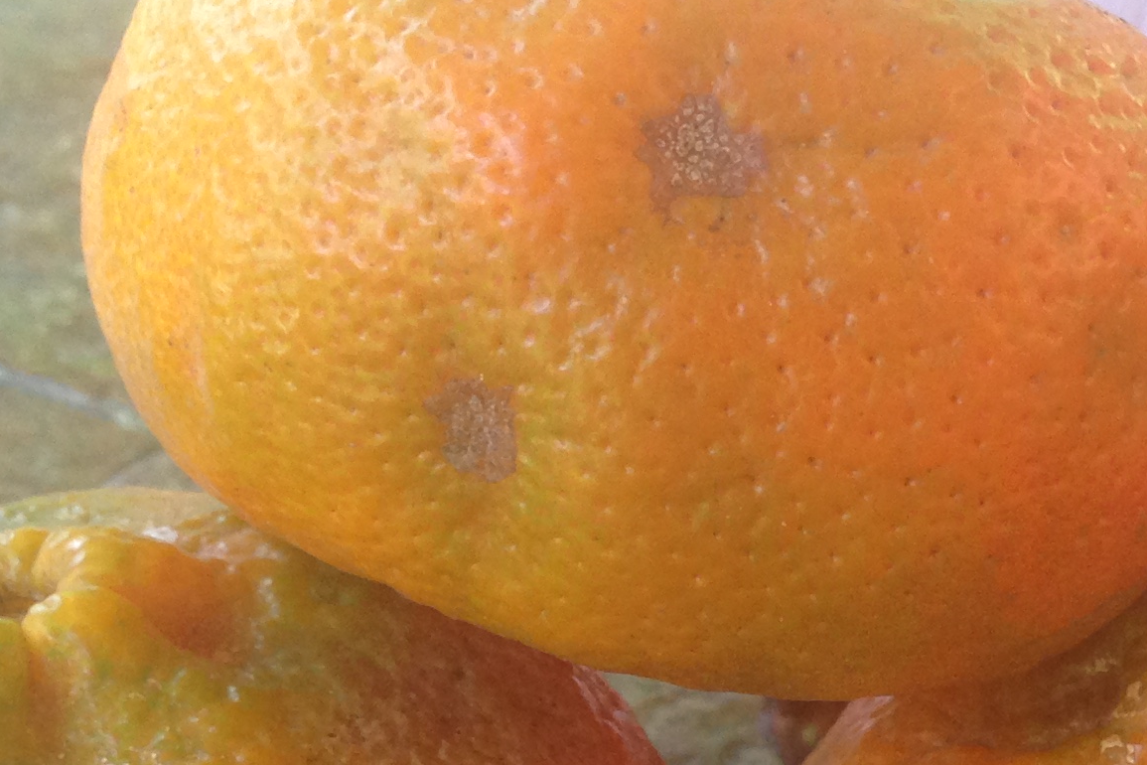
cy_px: 693
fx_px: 3090
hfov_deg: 20.5
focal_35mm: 97
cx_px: 1094
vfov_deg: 14.0
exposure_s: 1/20
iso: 100
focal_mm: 4.12
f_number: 2.4
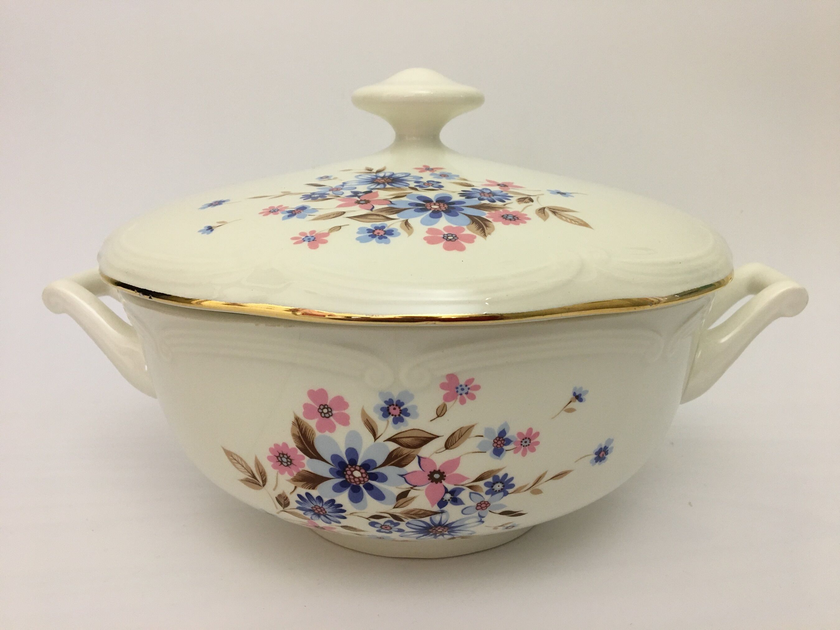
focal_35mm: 29
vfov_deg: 48.2
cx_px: 420
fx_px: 704
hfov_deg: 61.7
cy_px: 315
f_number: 2.2
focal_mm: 4.15
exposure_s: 1/33
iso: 125
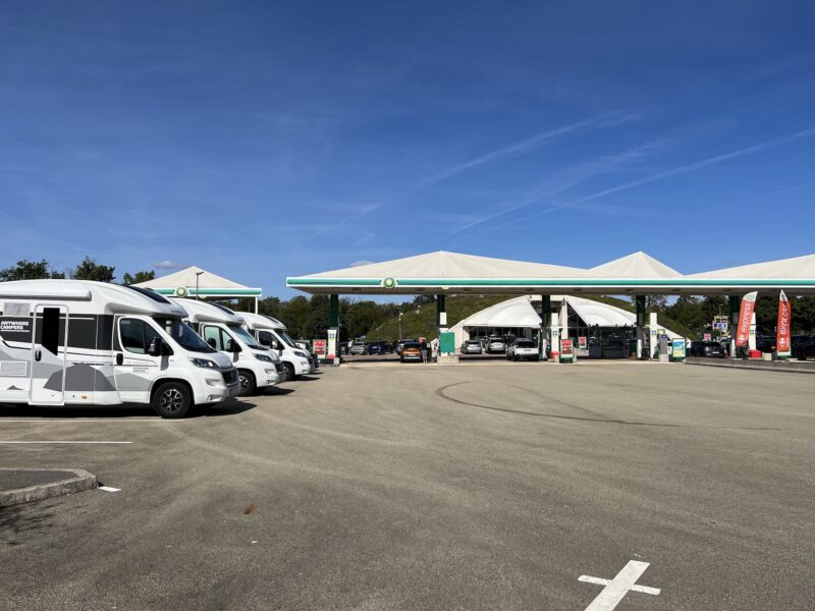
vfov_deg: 53.1
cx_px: 408
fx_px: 612
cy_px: 306
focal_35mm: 26
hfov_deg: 67.3
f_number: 1.5
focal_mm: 5.7
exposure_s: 1/8696
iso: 50
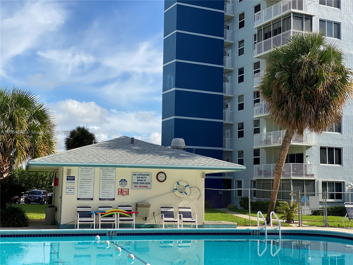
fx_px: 530
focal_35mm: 52
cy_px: 132
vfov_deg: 28.0
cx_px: 176
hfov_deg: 36.8
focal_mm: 6
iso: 20
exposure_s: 1/1410
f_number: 2
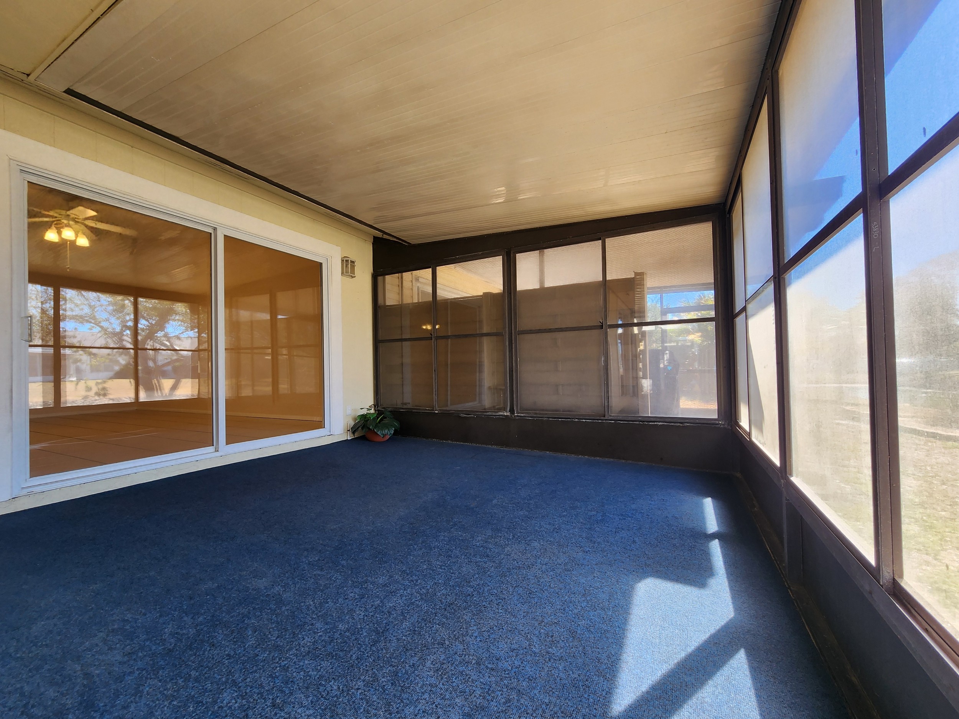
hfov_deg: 106.2
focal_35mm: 13
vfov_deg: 89.9
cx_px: 480
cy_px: 360
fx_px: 360
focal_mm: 2.2
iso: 50
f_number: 2.2
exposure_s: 1/60
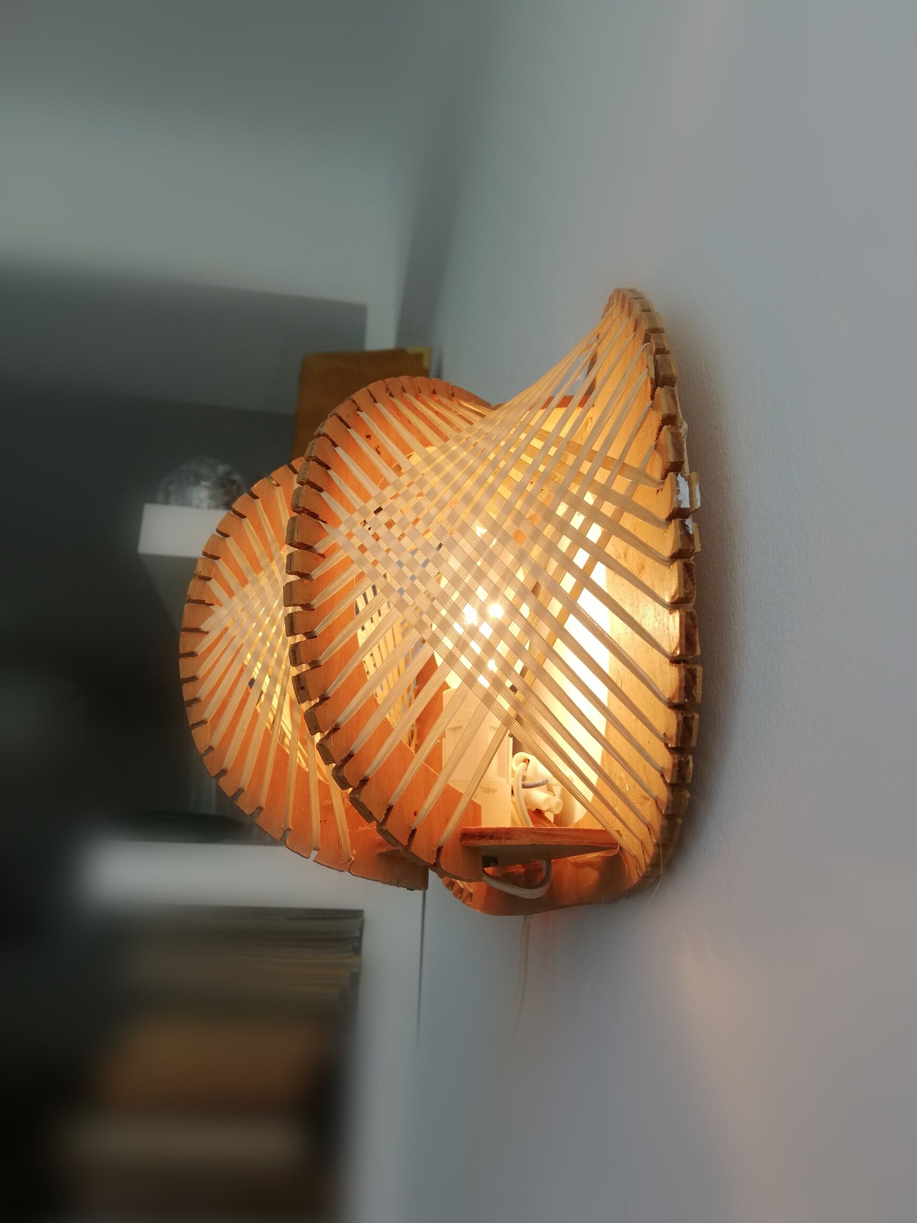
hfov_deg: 53.1
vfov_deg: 67.3
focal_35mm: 26
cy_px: 612
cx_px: 458
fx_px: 918
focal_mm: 3.81
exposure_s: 1/100
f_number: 2.2
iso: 80
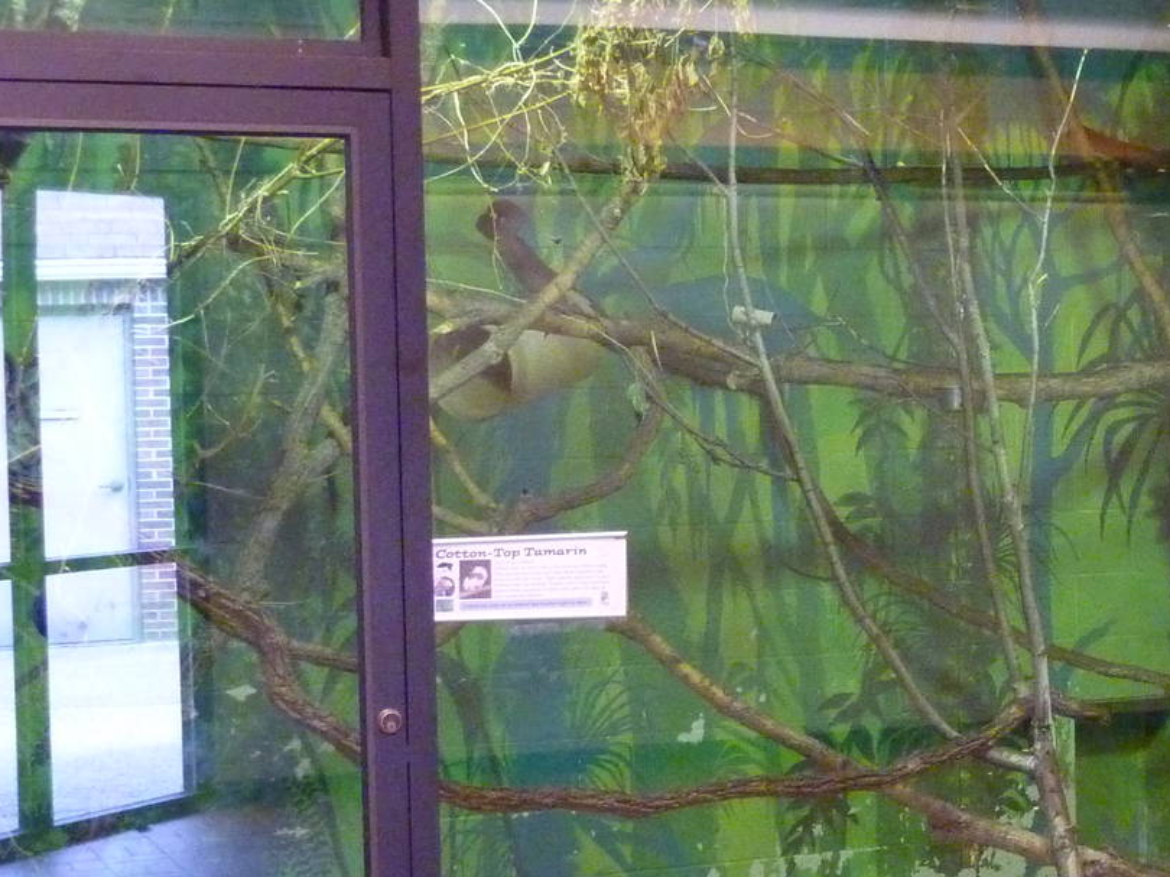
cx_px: 1130
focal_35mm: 83
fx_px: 2805
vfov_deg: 17.7
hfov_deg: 22.8
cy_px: 532
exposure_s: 1/13
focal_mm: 6.9
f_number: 3.7
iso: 800
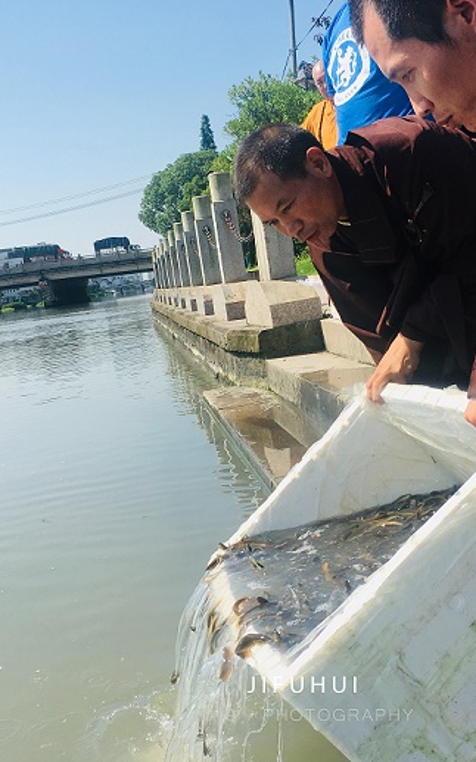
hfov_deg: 30.4
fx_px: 872
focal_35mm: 42
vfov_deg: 47.2
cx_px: 309
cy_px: 382
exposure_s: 1/1709
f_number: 2.2
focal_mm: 4.15
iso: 25
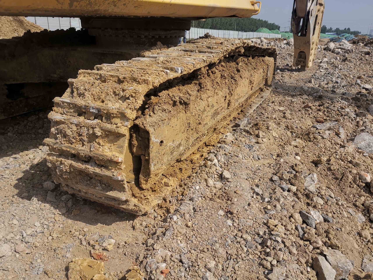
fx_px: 291
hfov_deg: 65.3
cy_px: 140
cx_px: 186
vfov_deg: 51.4
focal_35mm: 27
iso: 50
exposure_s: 1/5000
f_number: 1.8
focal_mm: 4.75
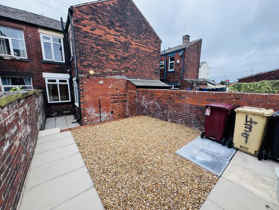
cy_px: 105
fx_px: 113
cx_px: 140
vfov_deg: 85.7
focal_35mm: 14
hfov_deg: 102.1
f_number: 2.2
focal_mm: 2.22
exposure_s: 1/104
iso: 40
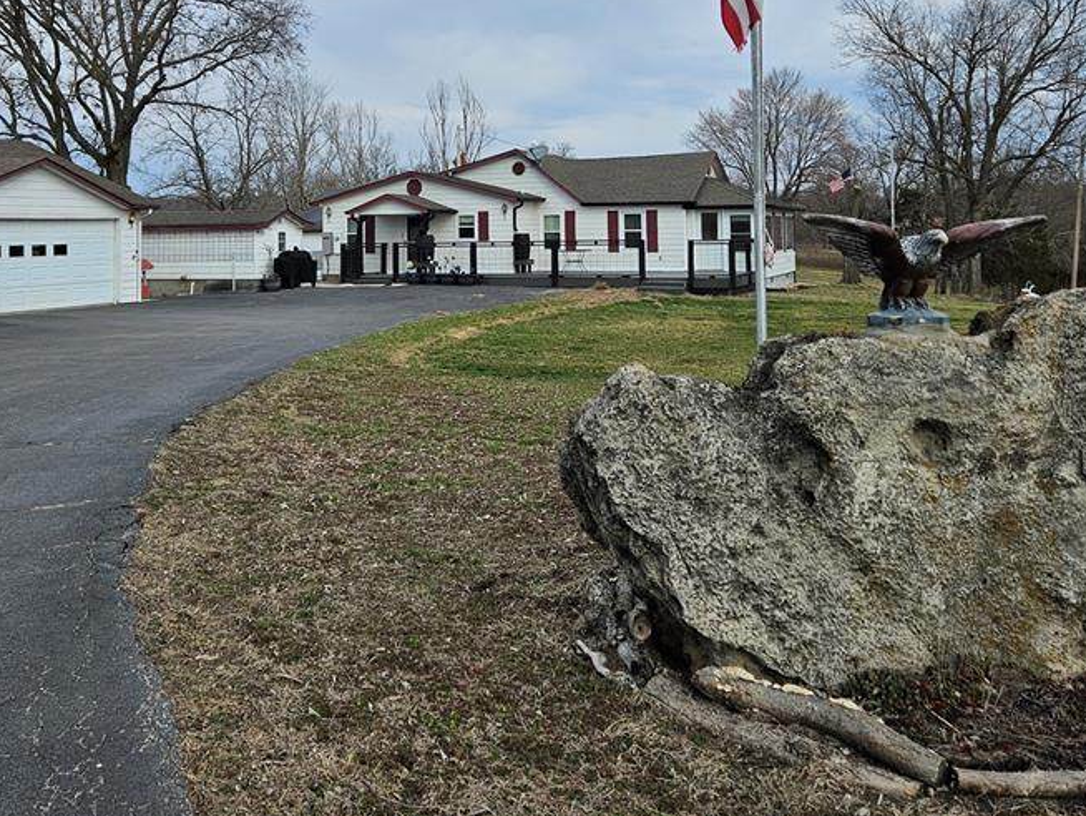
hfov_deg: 51.3
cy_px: 203
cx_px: 498
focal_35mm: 36
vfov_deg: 38.6
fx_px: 1130
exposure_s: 1/1650
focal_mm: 5.4
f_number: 1.8
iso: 25
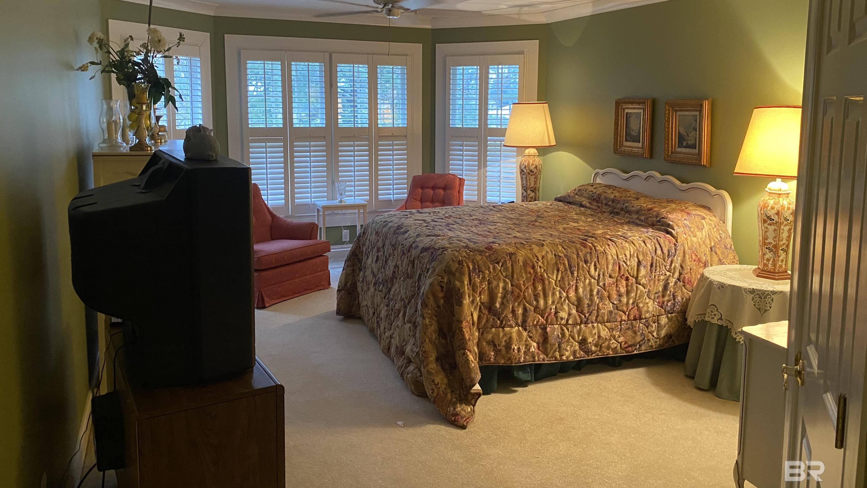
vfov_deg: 40.0
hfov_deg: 66.1
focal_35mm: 29
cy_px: 189
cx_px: 433
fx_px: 667
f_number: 1.8
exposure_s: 1/60
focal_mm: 4.25
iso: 320
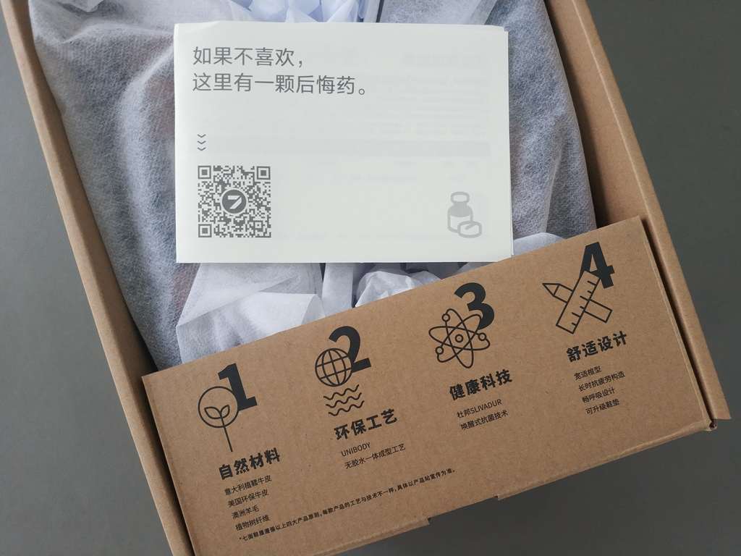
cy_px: 278
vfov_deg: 44.2
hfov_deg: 56.8
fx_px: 685
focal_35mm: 32
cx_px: 370
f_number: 2
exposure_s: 1/25
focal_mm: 4.5
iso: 178
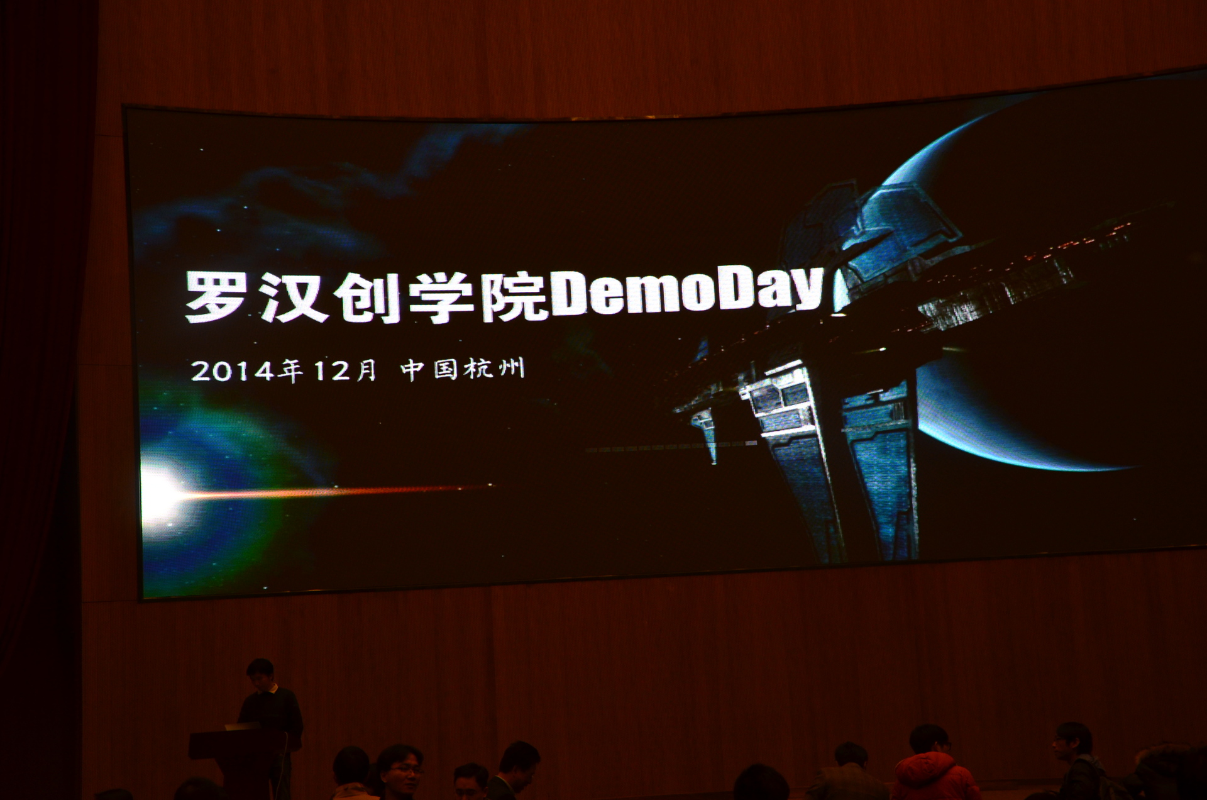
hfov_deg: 33.5
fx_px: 2008
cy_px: 400
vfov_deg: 22.5
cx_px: 604
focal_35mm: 60
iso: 640
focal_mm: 40
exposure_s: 1/80
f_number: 4.5
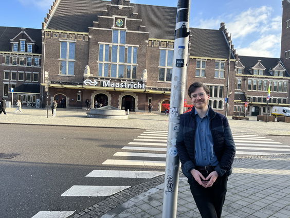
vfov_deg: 53.1
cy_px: 109
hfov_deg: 67.3
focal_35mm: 26
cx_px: 145
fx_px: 218
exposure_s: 1/520
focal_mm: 5.1
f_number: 1.6
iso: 50
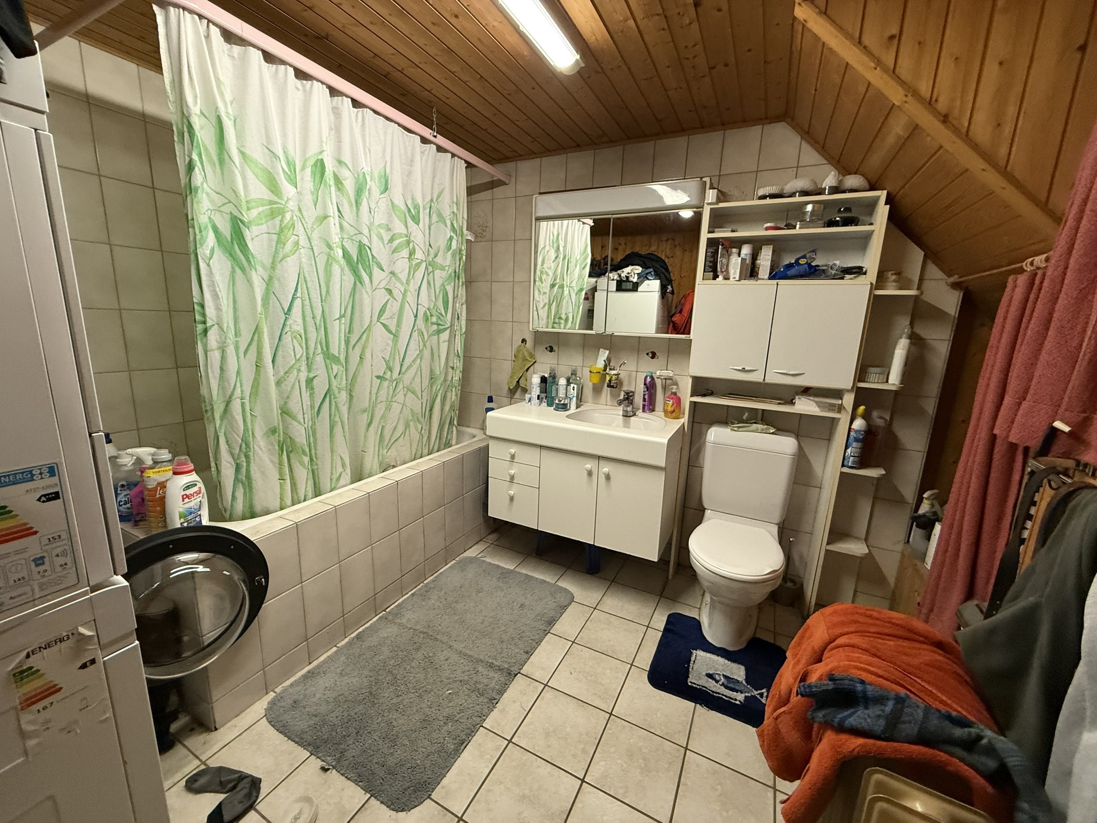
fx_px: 444
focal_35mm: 14
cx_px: 548
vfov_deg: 85.7
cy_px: 412
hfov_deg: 102.1
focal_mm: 2.22
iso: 320
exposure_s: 1/50
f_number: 2.2
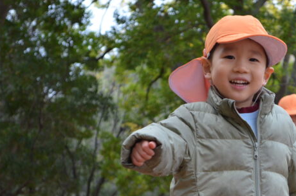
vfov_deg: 9.9
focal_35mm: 138
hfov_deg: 14.9
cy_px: 148
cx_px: 200
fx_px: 1131
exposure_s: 1/400
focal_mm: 55
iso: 1600
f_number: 5.6
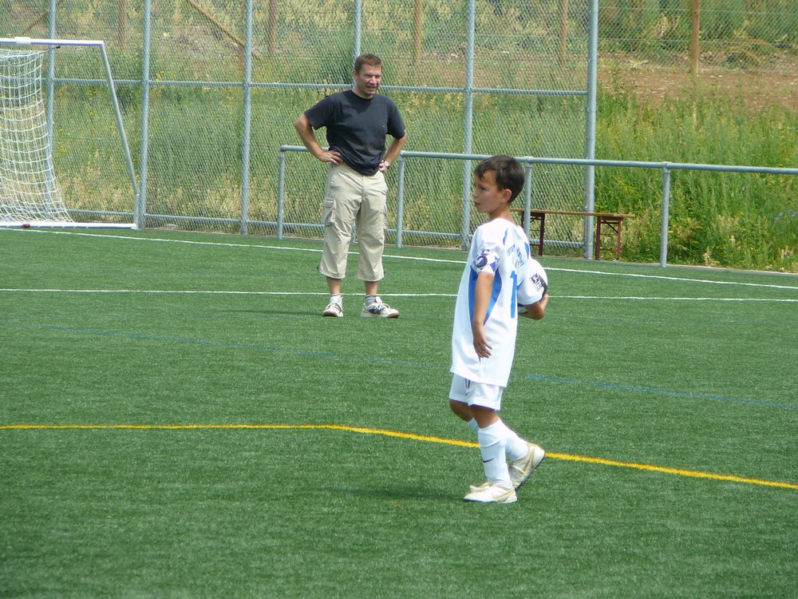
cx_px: 399
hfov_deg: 7.7
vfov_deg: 5.8
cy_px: 300
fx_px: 5902
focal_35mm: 256
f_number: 4.1
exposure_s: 1/400
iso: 80
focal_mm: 38
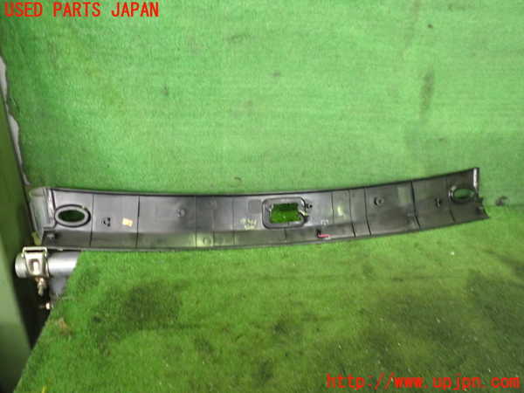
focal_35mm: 30
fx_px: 454
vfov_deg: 46.8
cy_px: 196
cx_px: 262
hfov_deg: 60.0
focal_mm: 5.4
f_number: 2.3
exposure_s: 1/30
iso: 400
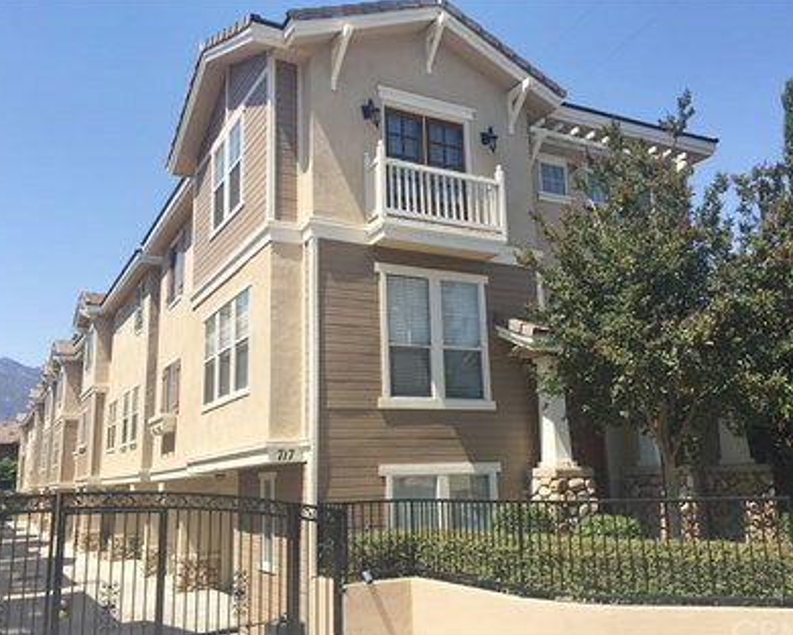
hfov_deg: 57.2
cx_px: 408
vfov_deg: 47.1
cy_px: 320
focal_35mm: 31
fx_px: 728
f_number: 2.2
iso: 32
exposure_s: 1/1522
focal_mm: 4.15
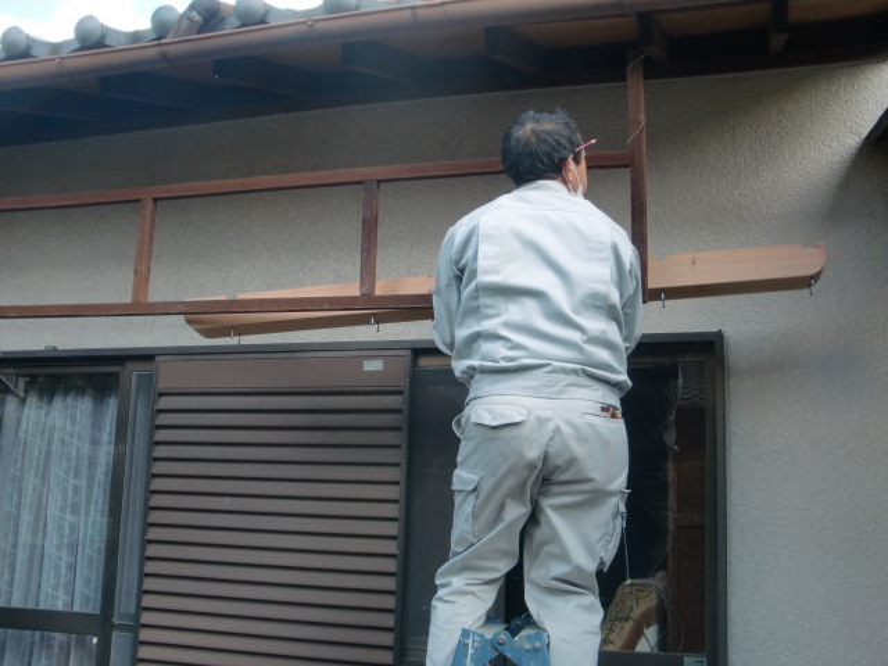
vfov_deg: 37.7
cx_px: 444
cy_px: 333
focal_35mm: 38
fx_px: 975
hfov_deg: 49.0
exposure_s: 1/125
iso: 64
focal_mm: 6.66
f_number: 3.9
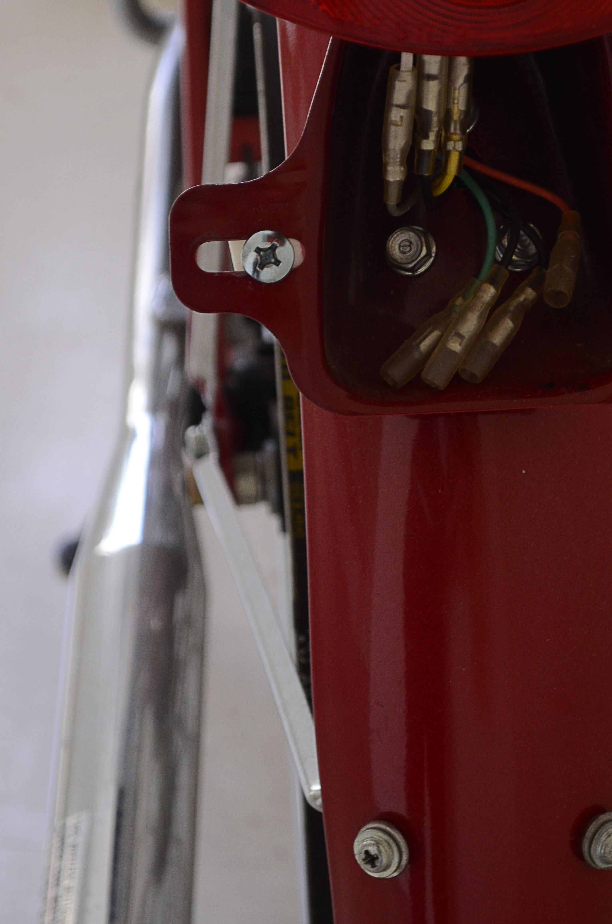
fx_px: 3222
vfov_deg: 16.3
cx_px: 444
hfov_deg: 10.8
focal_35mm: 126
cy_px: 324
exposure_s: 1/80
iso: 640
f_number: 6.3
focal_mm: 55
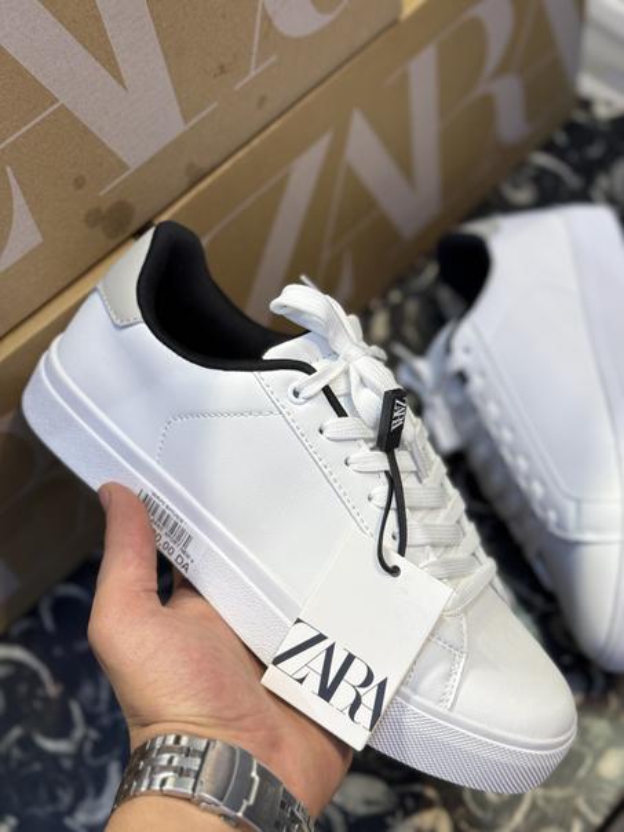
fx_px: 1154
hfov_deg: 30.3
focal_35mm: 48
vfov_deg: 39.7
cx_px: 312
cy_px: 416
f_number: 1.78
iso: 64
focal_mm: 6.76
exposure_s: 1/343
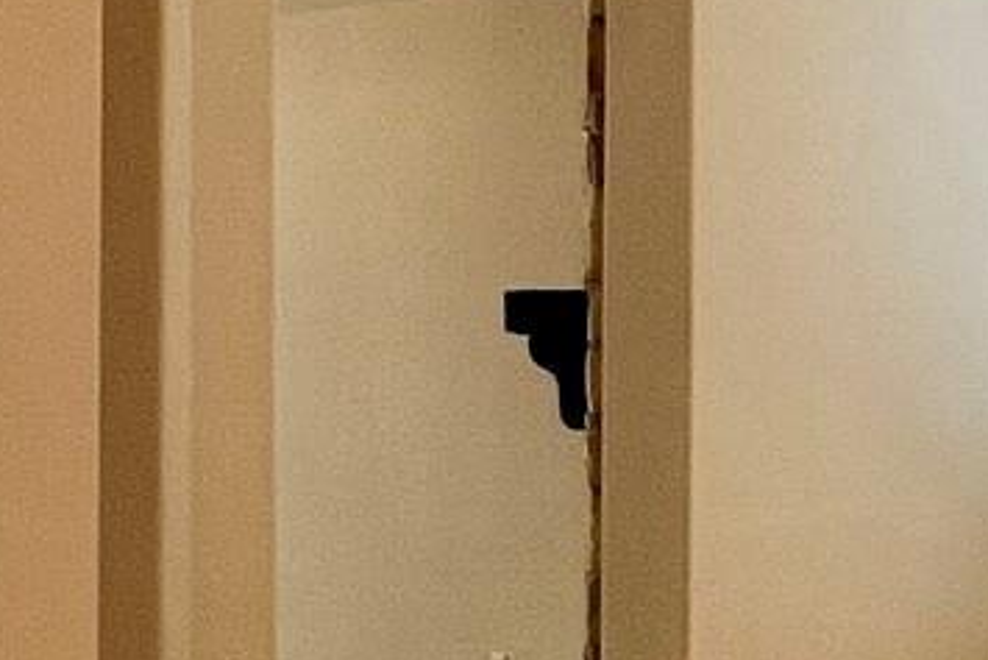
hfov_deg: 24.5
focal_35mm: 78
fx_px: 2141
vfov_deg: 17.5
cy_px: 407
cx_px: 1049
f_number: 1.8
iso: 160
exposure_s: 1/120
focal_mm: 1.57
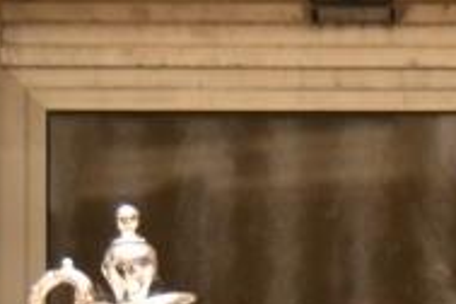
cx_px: 1175
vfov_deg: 1.8
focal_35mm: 747
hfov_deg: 2.7
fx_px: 9461
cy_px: 60
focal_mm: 92
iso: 500
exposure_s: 1/200
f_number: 4
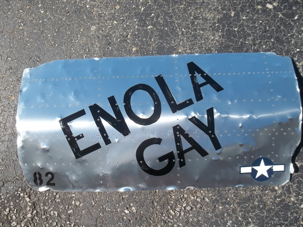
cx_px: 152
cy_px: 114
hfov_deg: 55.4
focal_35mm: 33
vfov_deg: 42.9
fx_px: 289
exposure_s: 1/125
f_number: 8
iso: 64
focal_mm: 5.9
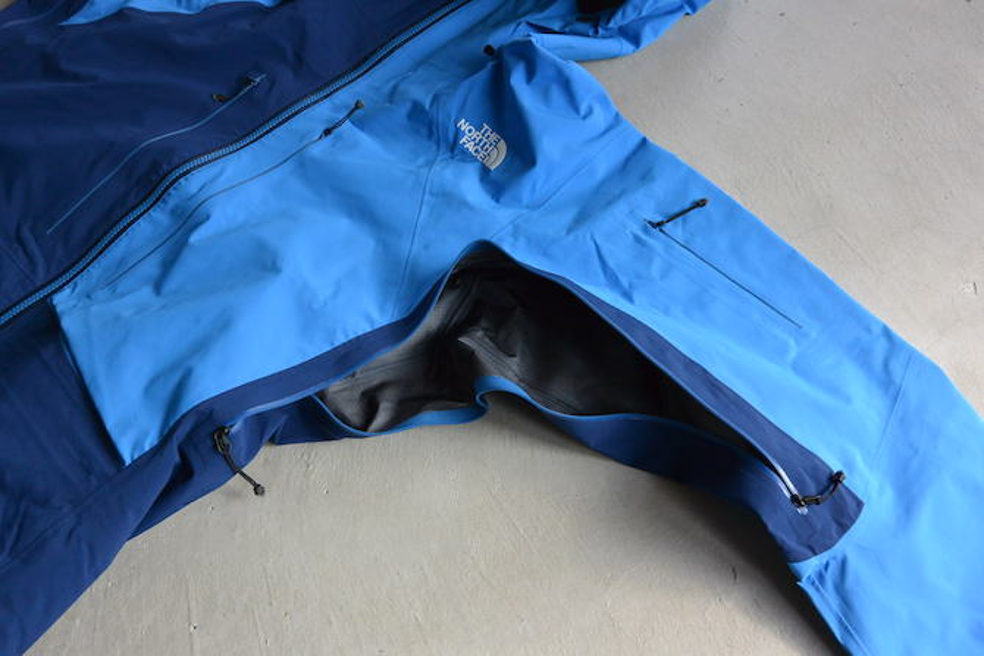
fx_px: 1066
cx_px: 492
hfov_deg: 49.5
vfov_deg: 34.2
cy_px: 328
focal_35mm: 39
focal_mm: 14.5
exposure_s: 1/250
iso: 250
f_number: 4
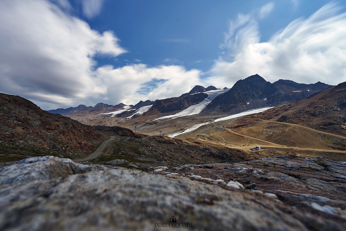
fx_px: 154
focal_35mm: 16
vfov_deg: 73.7
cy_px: 116
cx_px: 173
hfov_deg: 96.7
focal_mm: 16
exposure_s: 1/160
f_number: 8
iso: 100
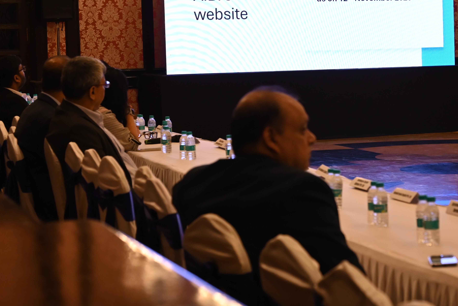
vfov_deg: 13.7
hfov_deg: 20.2
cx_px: 373
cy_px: 92
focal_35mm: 100
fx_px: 1273
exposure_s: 1/125
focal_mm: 59
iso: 2000
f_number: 5
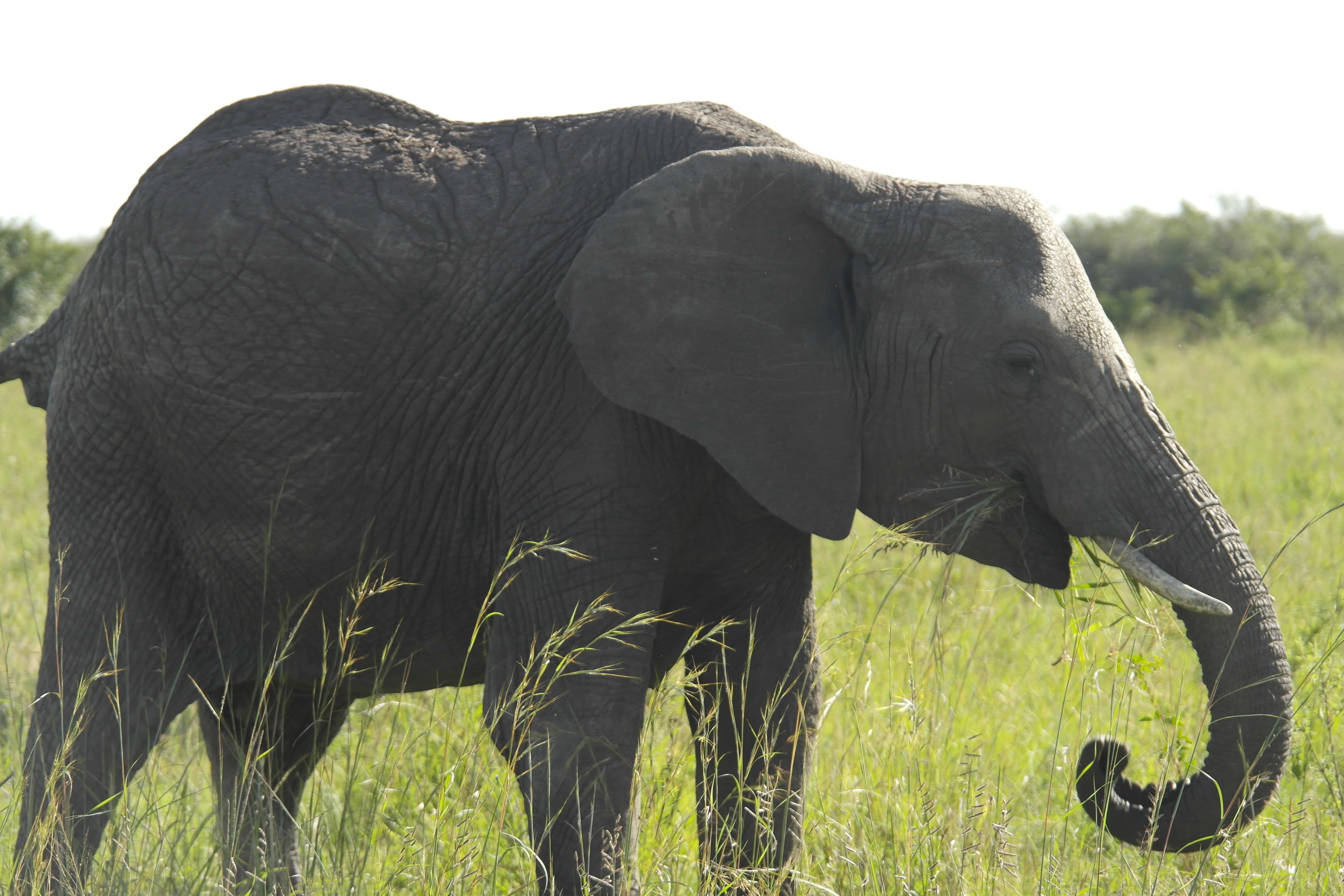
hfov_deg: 10.3
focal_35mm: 200
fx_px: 7466
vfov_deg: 6.9
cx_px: 672
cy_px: 448
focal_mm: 130
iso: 200
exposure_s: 1/320
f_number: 5
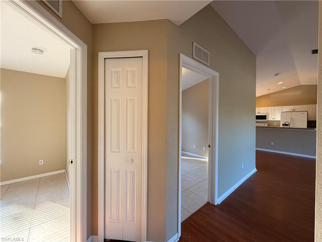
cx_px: 161
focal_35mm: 14
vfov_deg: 85.7
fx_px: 130
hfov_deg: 102.1
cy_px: 121
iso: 250
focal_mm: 2.22
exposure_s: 1/120
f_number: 2.2
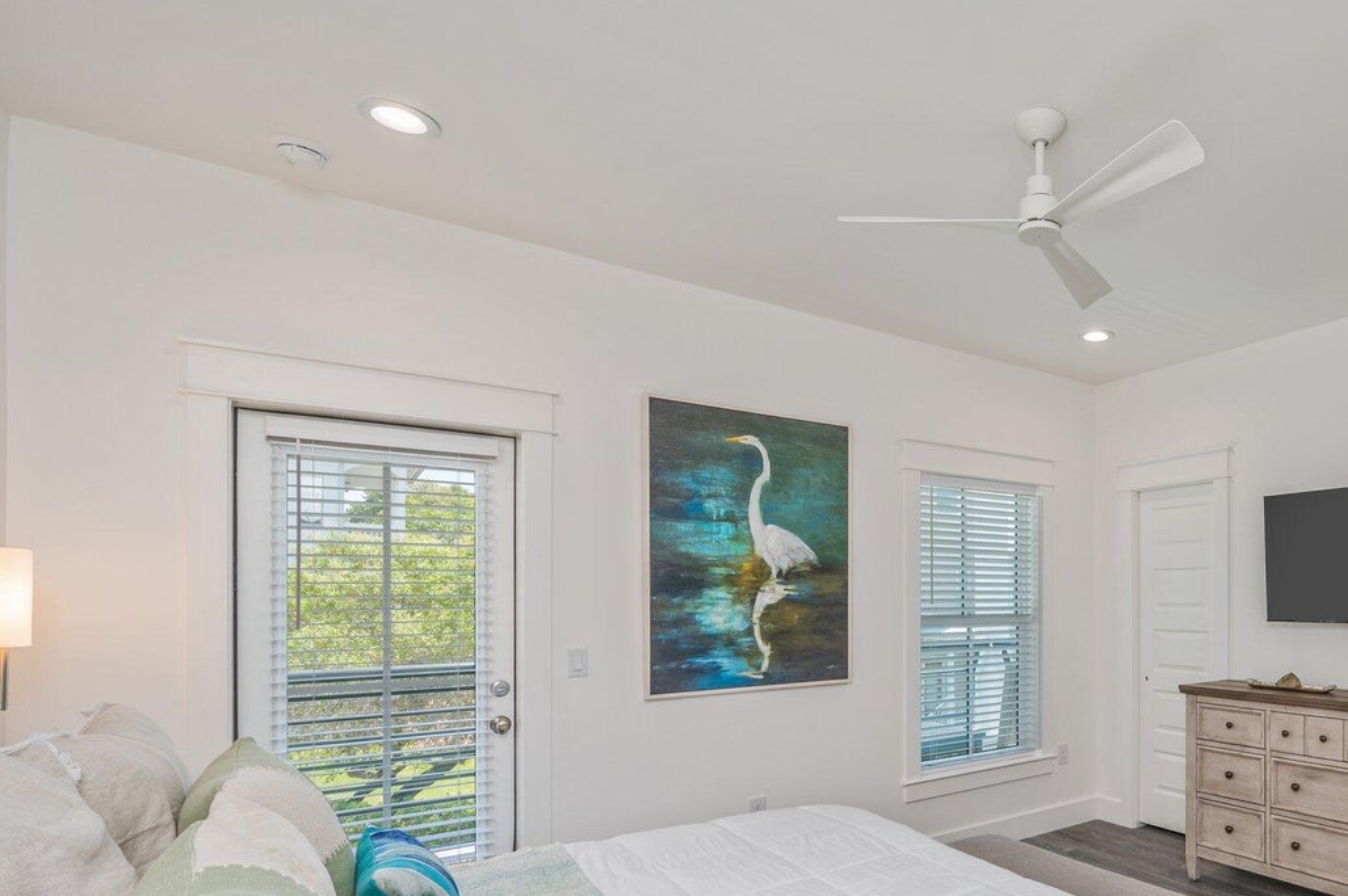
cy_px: 607
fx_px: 786
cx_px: 1009
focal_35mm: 21
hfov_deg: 75.4
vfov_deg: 57.9
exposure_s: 1/30
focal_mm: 14
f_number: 9
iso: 200
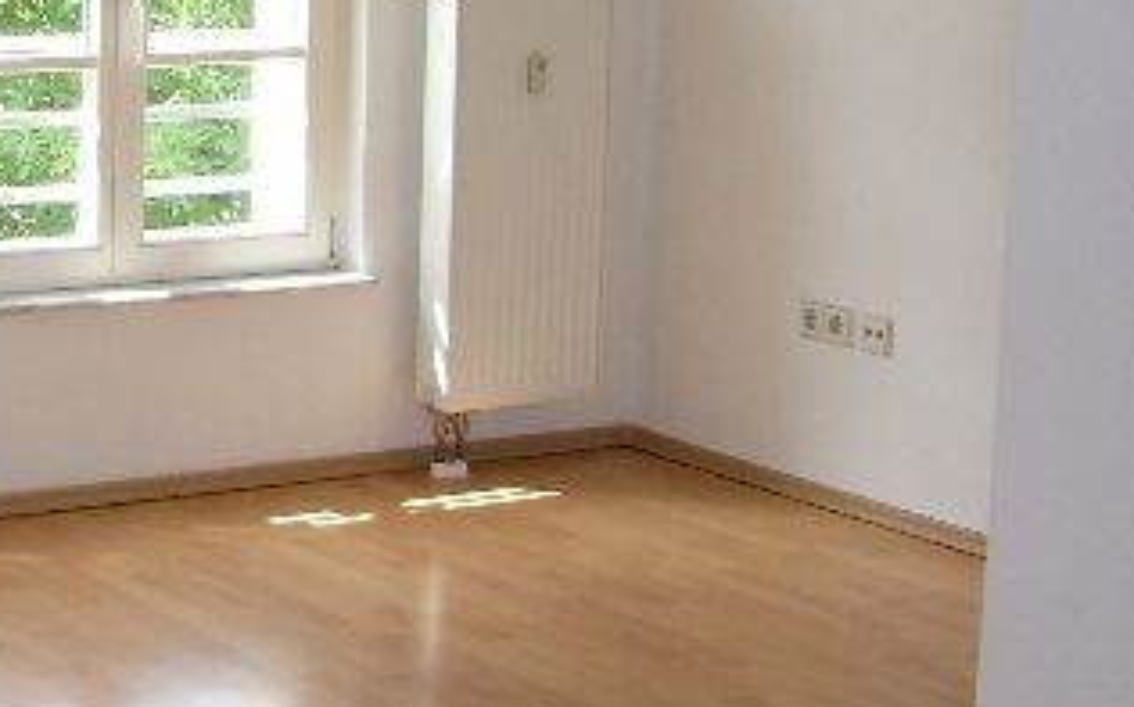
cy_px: 25
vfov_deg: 13.7
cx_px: -219
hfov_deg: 20.7
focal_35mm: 94
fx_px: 2903
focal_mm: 5.8
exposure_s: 1/100
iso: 80
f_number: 2.6
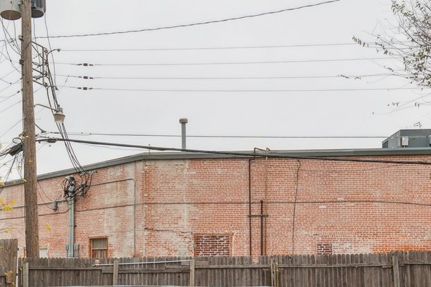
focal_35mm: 49
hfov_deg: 39.9
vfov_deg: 26.5
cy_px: 267
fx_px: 587
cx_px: 145
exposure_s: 1/160
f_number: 8
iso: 100
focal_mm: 10
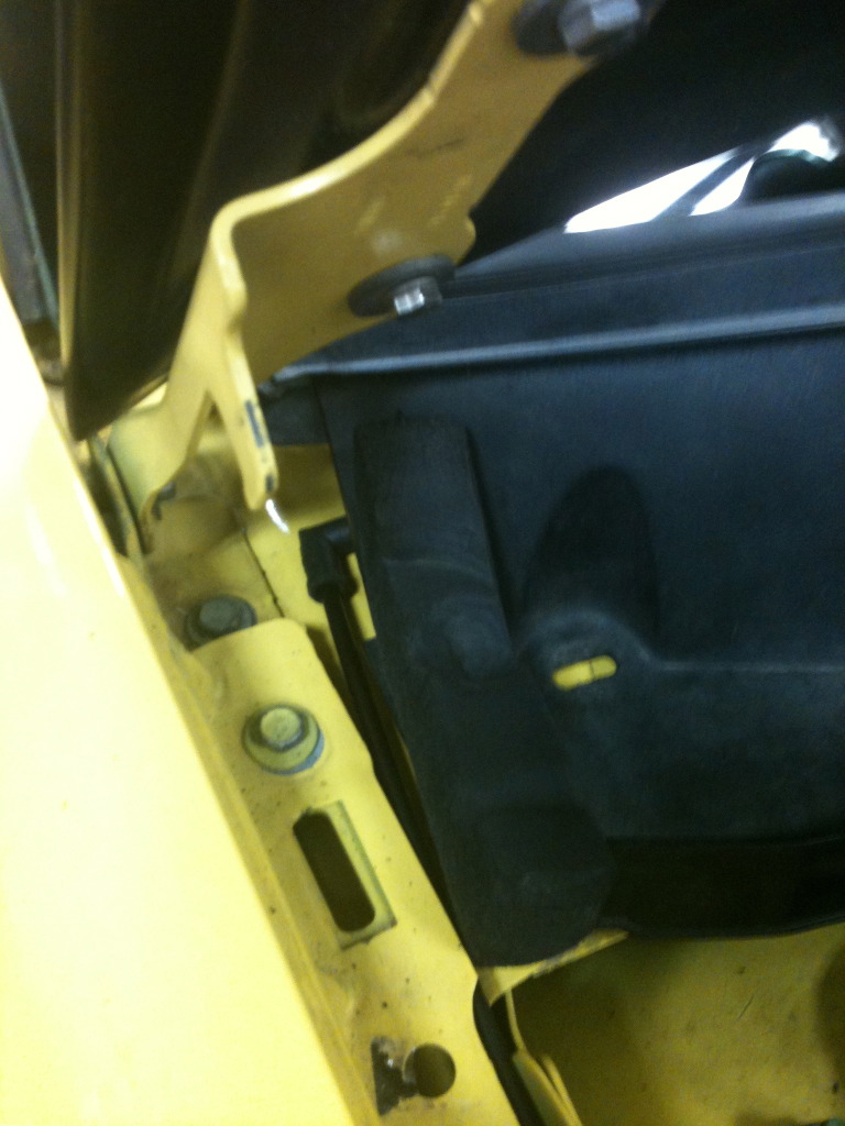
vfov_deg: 52.6
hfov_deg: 40.7
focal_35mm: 35
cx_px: 422
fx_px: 1139
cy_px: 563
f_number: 2.8
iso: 160
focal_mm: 3.9
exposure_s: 1/15
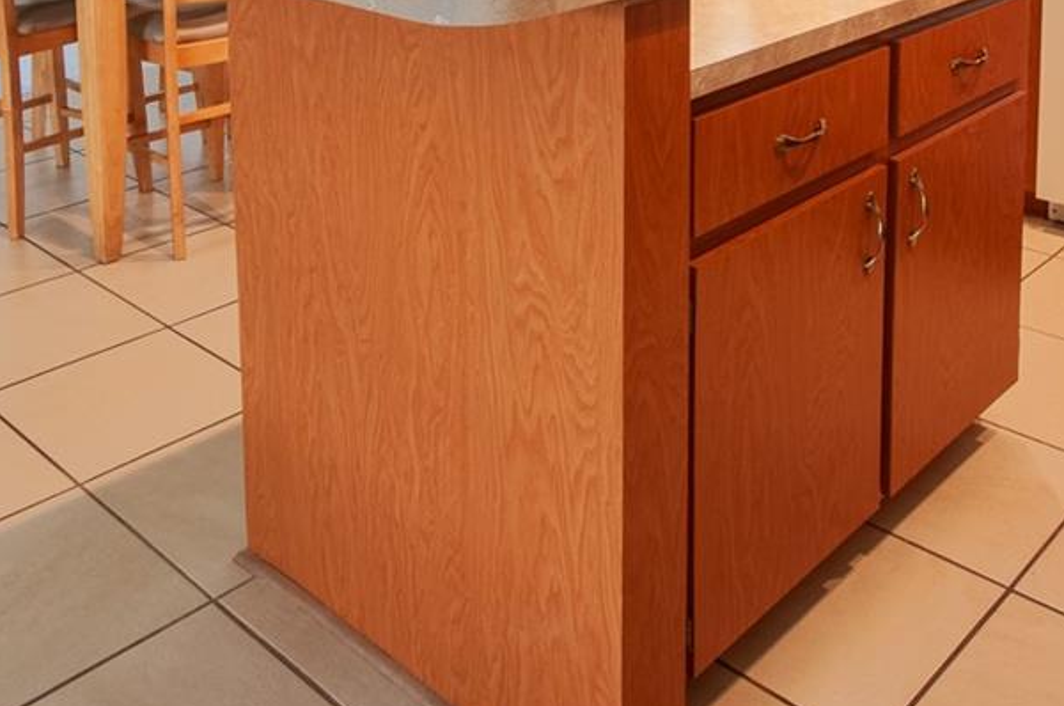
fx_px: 1180
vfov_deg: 28.8
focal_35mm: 40
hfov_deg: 48.5
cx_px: 507
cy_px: -144
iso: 400
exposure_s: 1/60
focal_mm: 10
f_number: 9
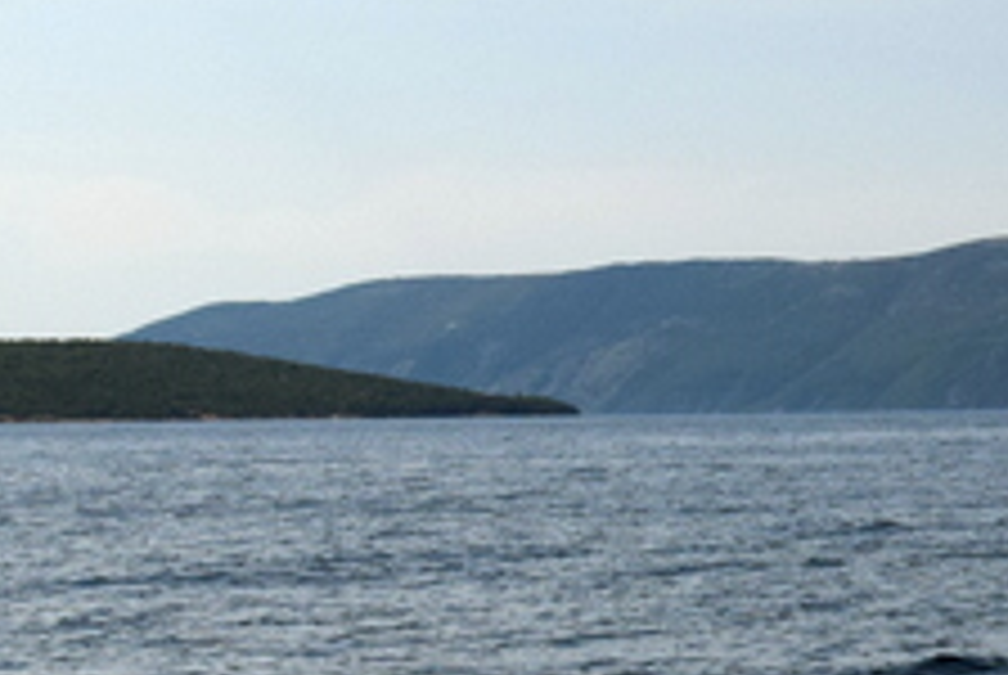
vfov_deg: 7.6
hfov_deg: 11.0
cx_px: 1350
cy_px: 414
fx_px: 5103
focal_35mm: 182
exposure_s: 1/500
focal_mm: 34
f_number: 11
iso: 400
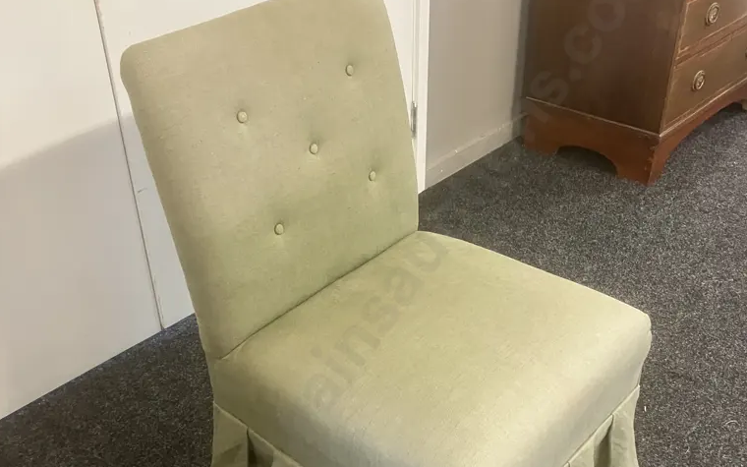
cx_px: 372
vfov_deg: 31.6
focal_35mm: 40
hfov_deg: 49.3
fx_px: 814
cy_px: 324
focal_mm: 3.99
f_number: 1.8
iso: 250
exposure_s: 1/50
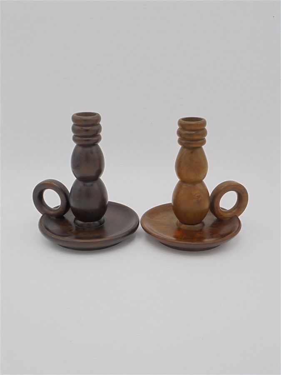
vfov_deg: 43.9
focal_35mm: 43
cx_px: 140
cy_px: 188
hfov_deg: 33.6
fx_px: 465
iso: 100
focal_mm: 7.8
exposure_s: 1/160
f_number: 4.5
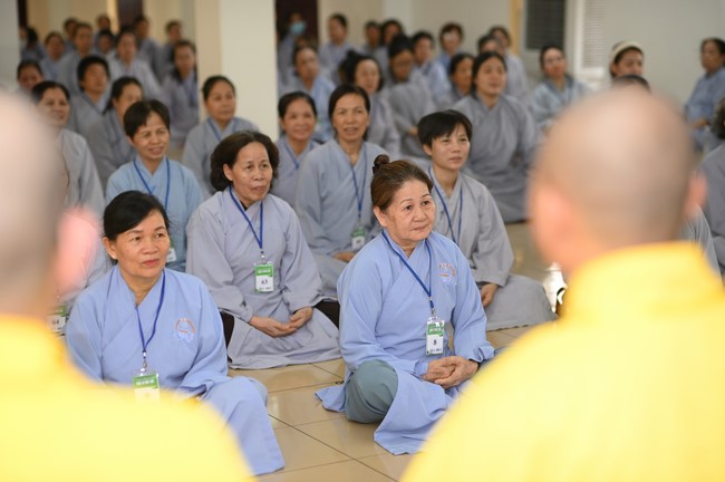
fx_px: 1710
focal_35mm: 85
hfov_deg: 23.9
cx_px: 362
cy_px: 241
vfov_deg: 16.0
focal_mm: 85
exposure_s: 1/160
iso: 1250
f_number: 2.5
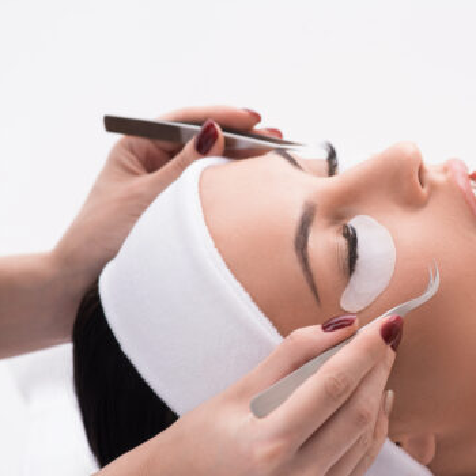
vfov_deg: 11.4
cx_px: 339
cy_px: 258
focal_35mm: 153
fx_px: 2380
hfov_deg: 11.4
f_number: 6.3
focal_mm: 105
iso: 160
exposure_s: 1/160
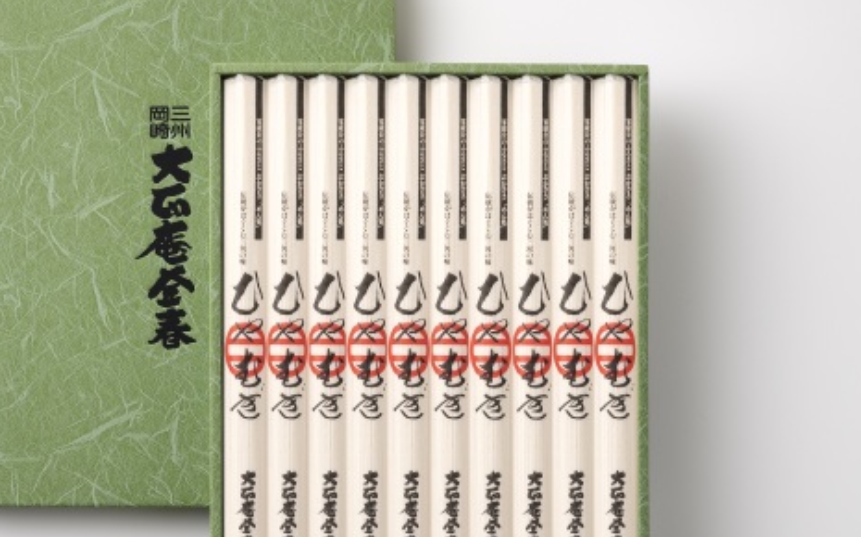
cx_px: 307
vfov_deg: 10.1
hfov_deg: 16.2
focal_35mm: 129
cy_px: 284
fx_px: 3025
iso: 100
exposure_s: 1/125
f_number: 10
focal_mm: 92
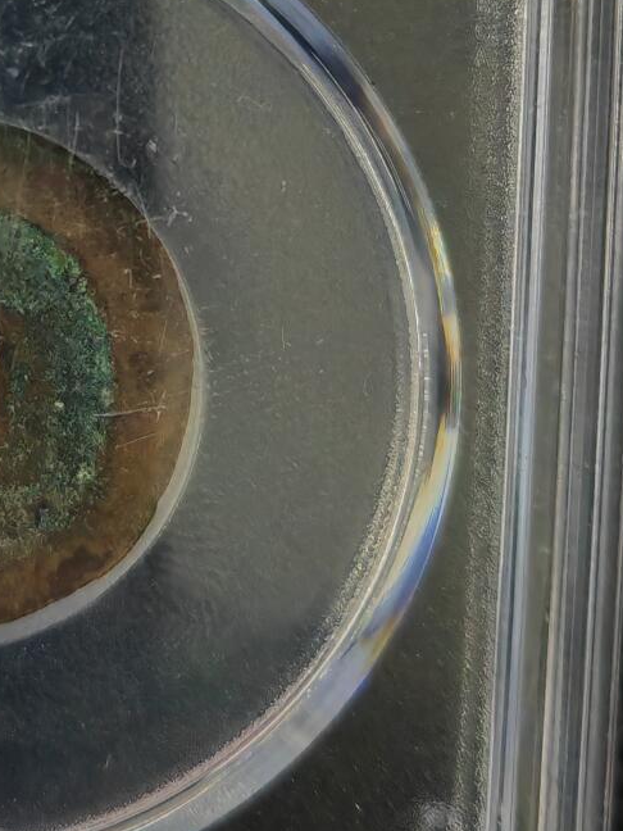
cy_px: 131
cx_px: -74
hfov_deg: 18.8
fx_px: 1800
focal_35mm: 75
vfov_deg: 25.4
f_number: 1.8
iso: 800
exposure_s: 1/100
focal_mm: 5.53
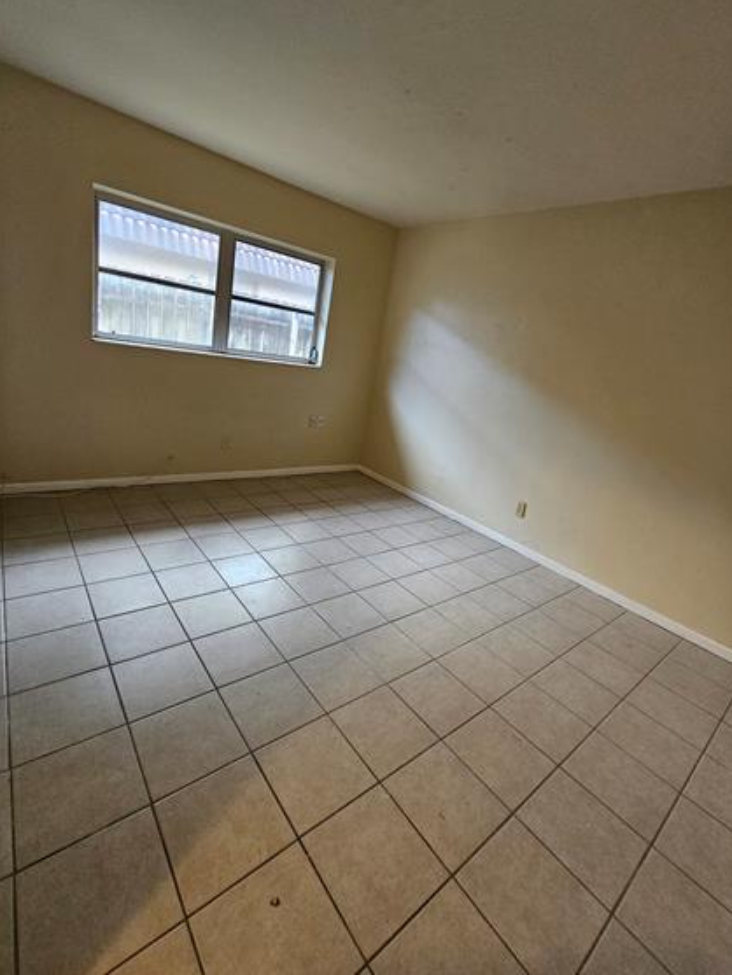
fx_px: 395
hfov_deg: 85.7
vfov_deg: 102.0
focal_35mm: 14
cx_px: 362
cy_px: 464
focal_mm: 2.2
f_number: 2.2
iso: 320
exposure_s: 1/30
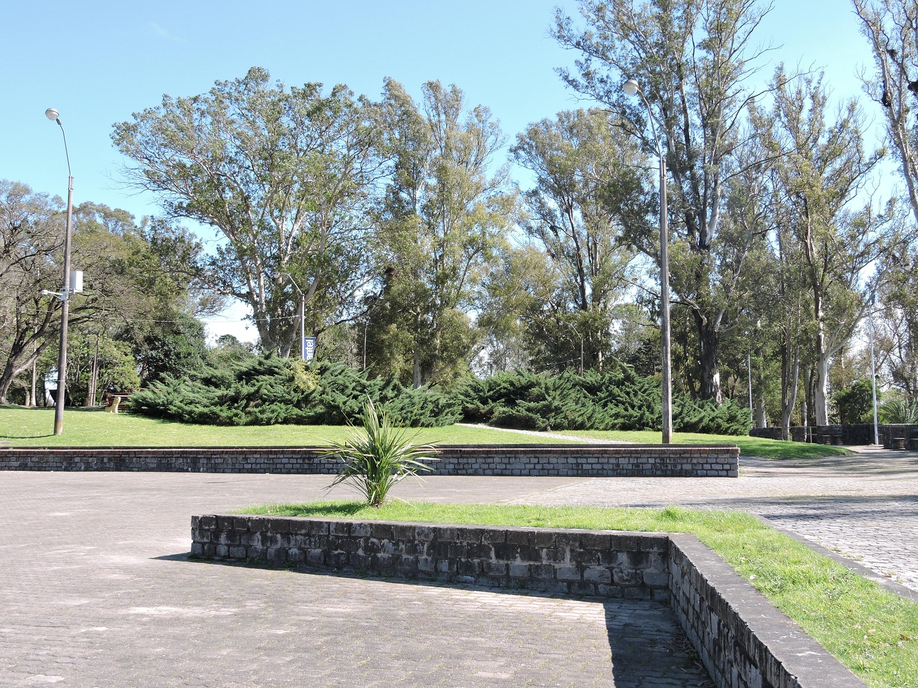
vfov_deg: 40.7
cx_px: 459
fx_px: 928
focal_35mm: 35
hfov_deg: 52.6
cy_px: 344
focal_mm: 6.3
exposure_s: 1/320
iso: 100
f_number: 3.8
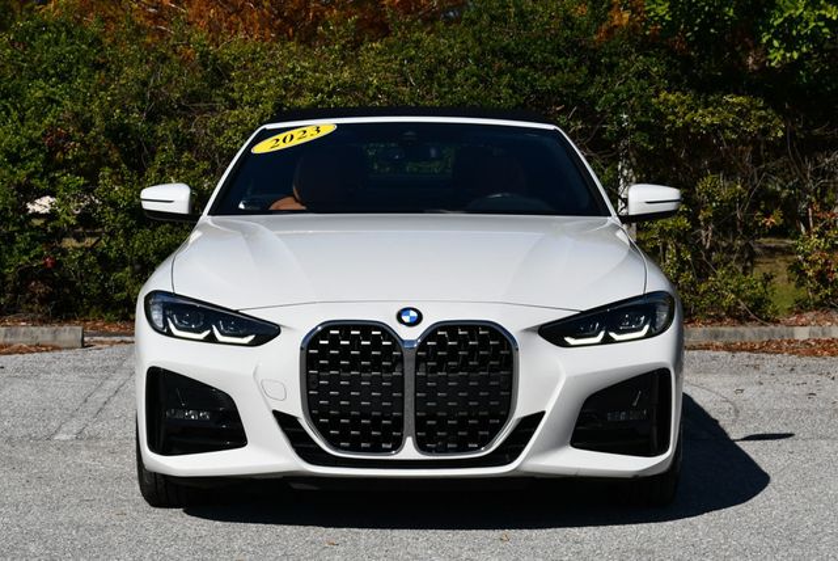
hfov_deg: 19.6
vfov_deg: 13.2
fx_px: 2423
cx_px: 419
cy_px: 280
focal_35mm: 104
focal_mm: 52
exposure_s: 1/400
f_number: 10
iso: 100
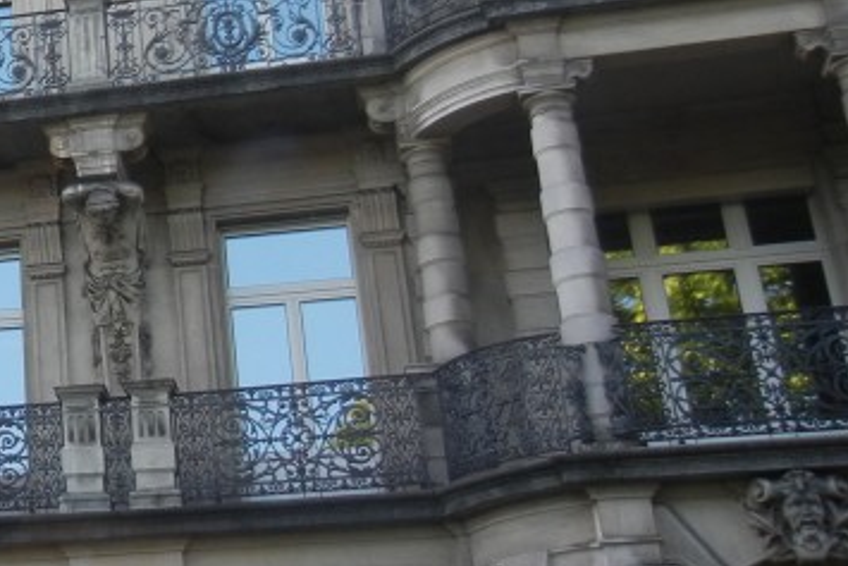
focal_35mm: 90
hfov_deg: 20.2
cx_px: -332
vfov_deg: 15.0
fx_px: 2121
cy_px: 36
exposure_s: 1/129
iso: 160
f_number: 3.5
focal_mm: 5.4
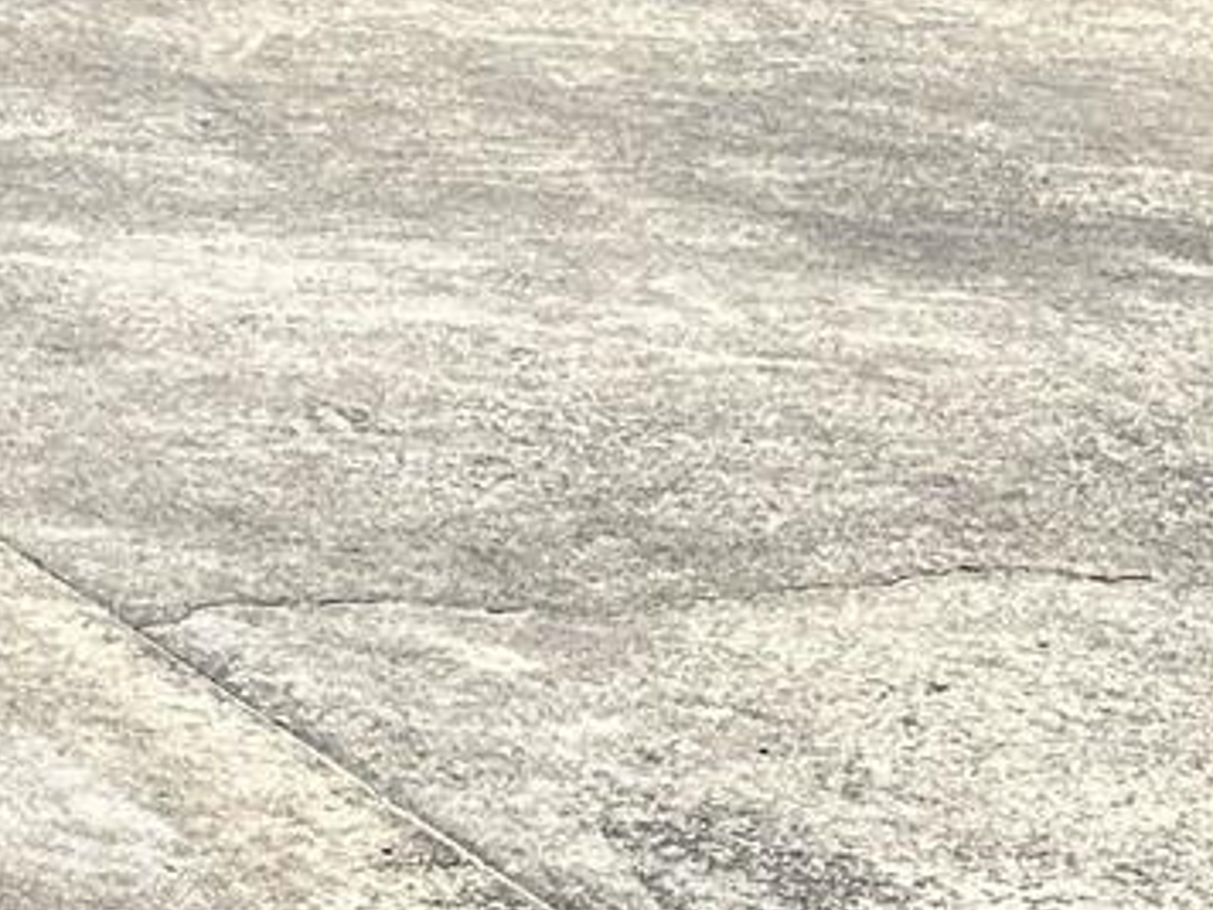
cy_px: -303
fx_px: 4836
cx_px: -1370
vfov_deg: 10.5
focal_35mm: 138
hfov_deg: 12.3
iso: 80
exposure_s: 1/2252
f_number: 1.78
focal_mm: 6.86
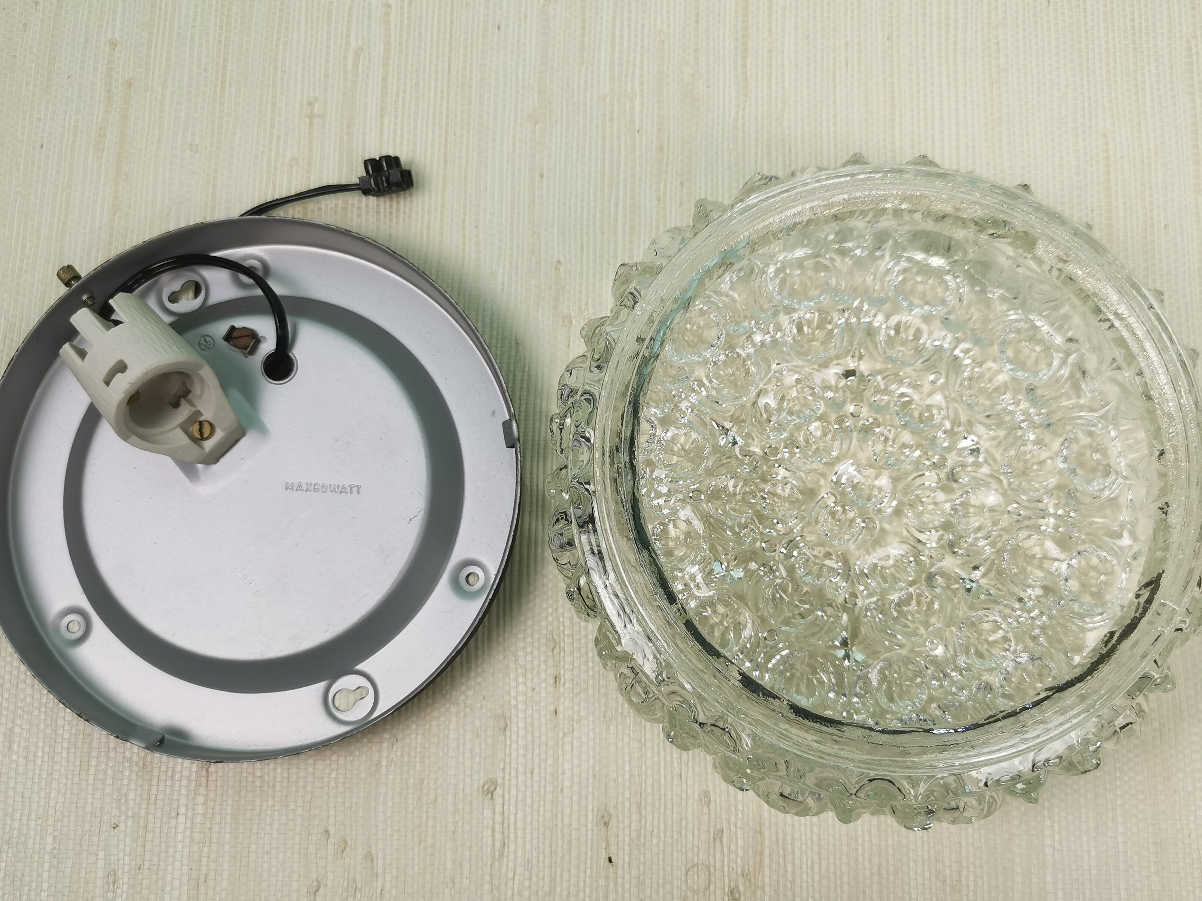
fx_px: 1215
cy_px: 450
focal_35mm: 35
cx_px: 618
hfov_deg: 52.6
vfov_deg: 40.7
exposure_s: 1/100
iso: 50
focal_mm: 5.58
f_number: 1.8
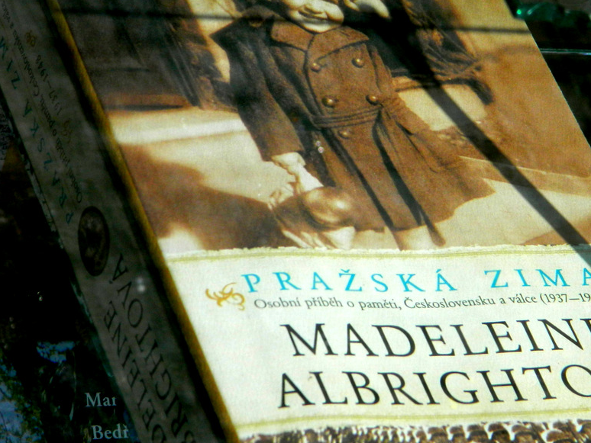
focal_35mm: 200
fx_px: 3416
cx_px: 362
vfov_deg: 7.4
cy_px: 219
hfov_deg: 9.9
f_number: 4.7
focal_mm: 23.2
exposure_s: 1/640
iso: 80
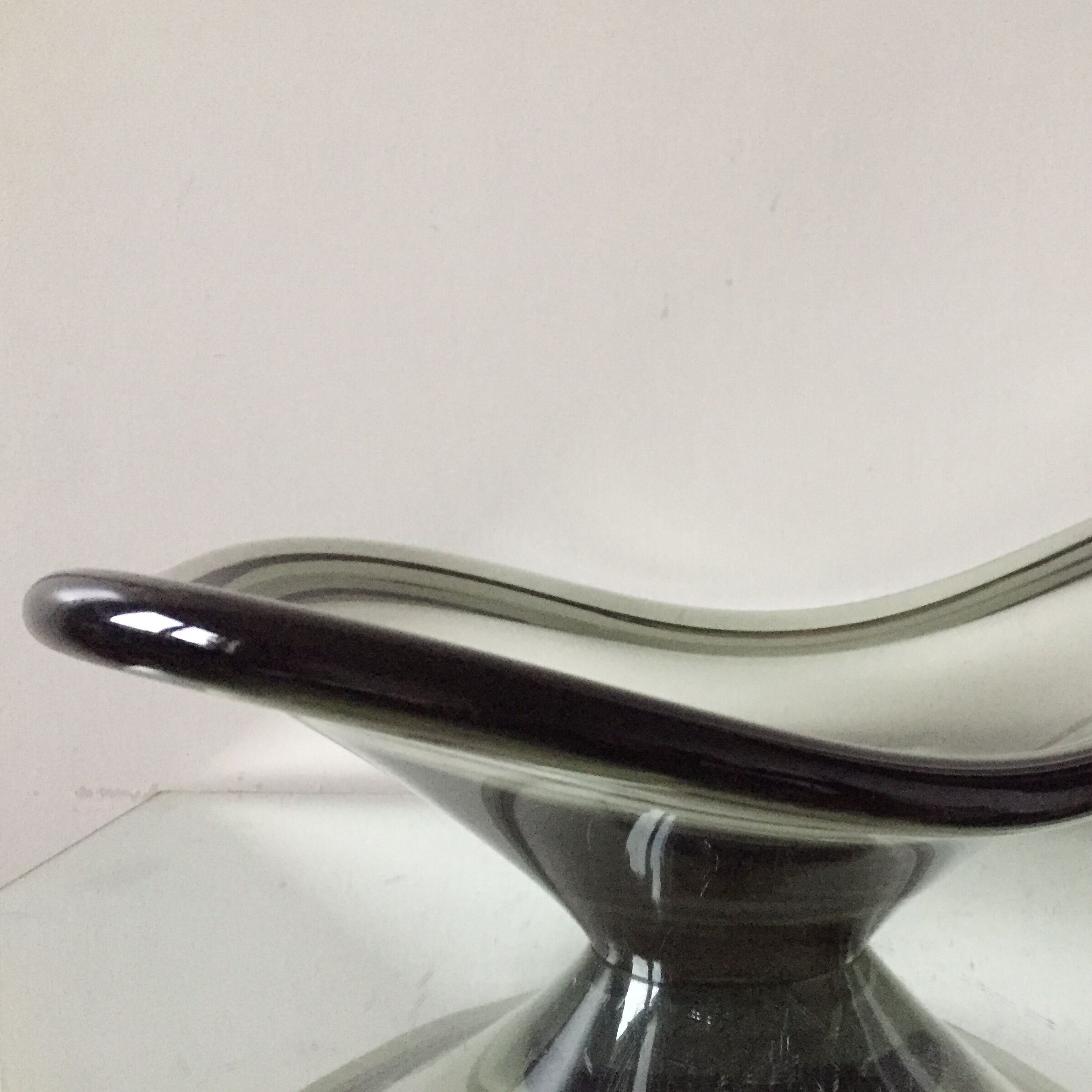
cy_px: 540
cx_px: 720
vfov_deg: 47.2
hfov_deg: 46.5
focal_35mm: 35
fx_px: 1249
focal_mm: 4.15
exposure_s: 1/17
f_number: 2.2
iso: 320
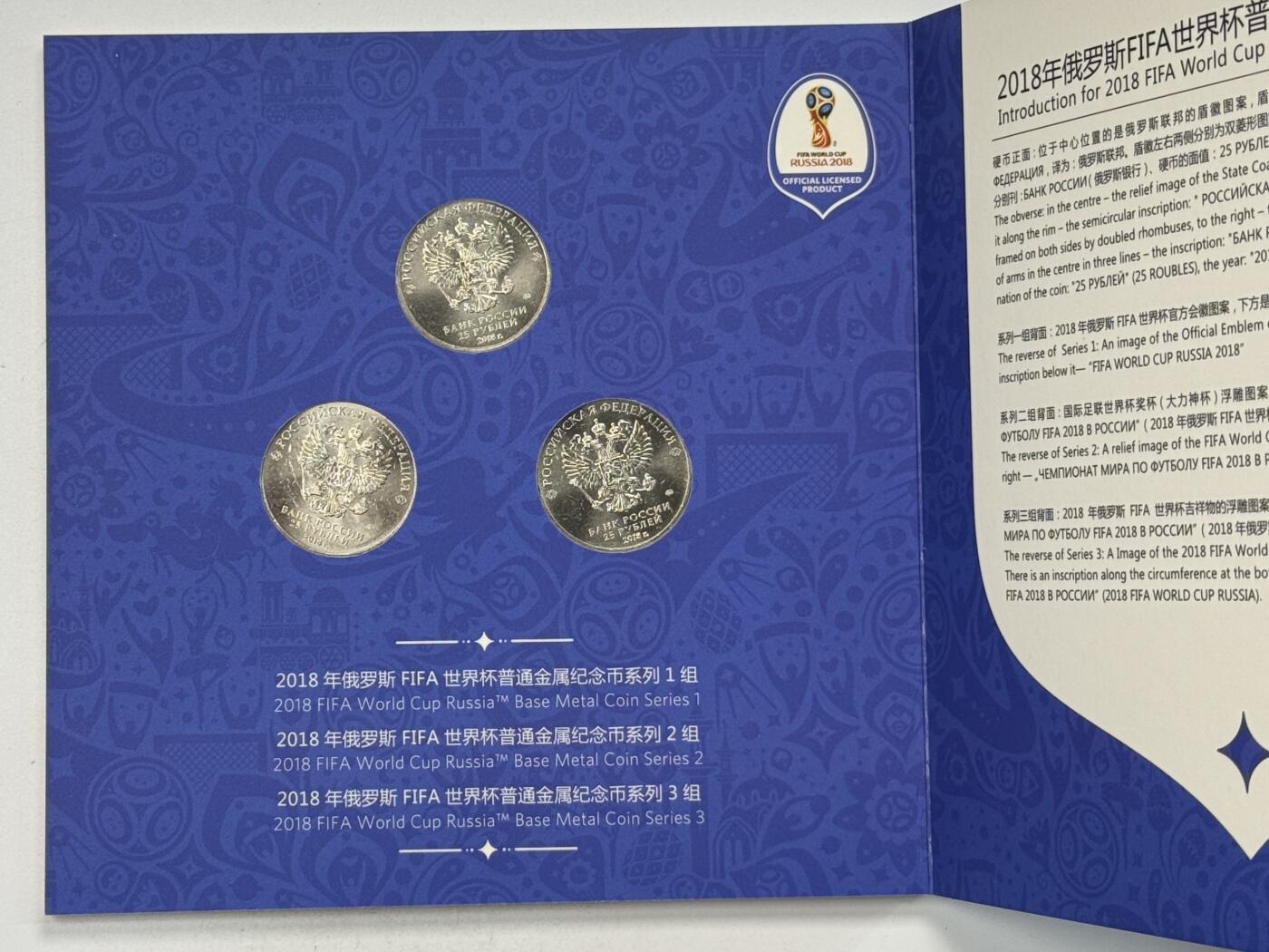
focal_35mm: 48
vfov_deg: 30.3
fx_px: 1760
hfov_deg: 39.7
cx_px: 634
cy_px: 476
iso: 64
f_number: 1.78
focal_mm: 6.76
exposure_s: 1/100
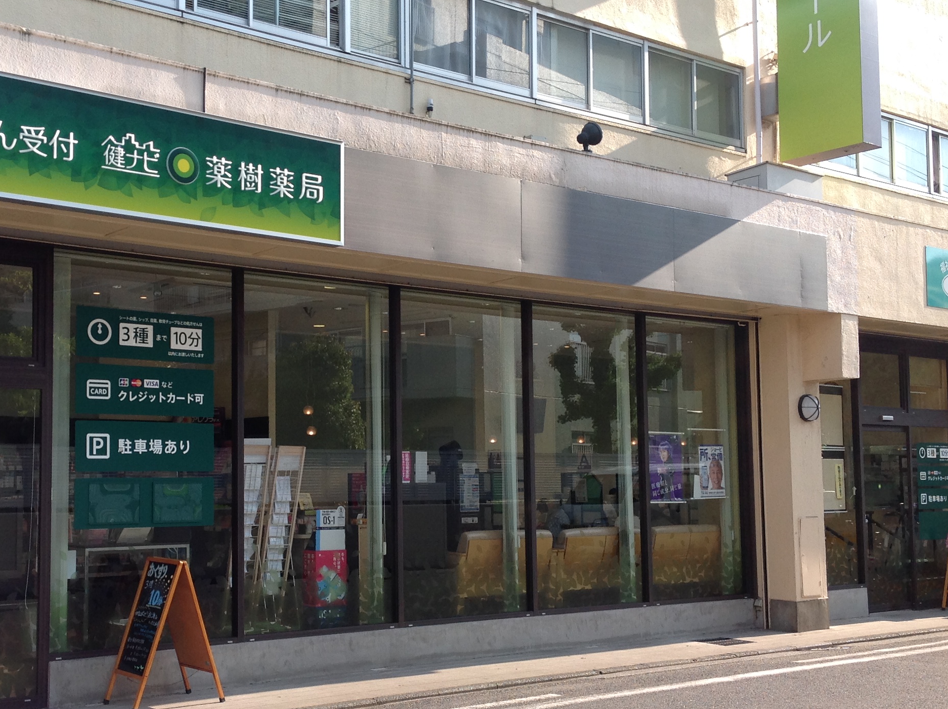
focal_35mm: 49
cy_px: 402
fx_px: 1340
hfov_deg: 38.7
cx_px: 343
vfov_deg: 29.6
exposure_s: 1/504
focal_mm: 4.28
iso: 50
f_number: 2.4
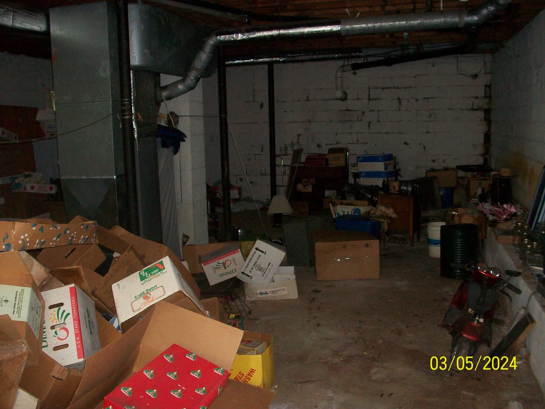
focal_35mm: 34
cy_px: 204
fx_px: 535
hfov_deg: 54.0
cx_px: 272
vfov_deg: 41.8
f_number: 2.8
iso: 160
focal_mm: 5.7
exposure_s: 1/60
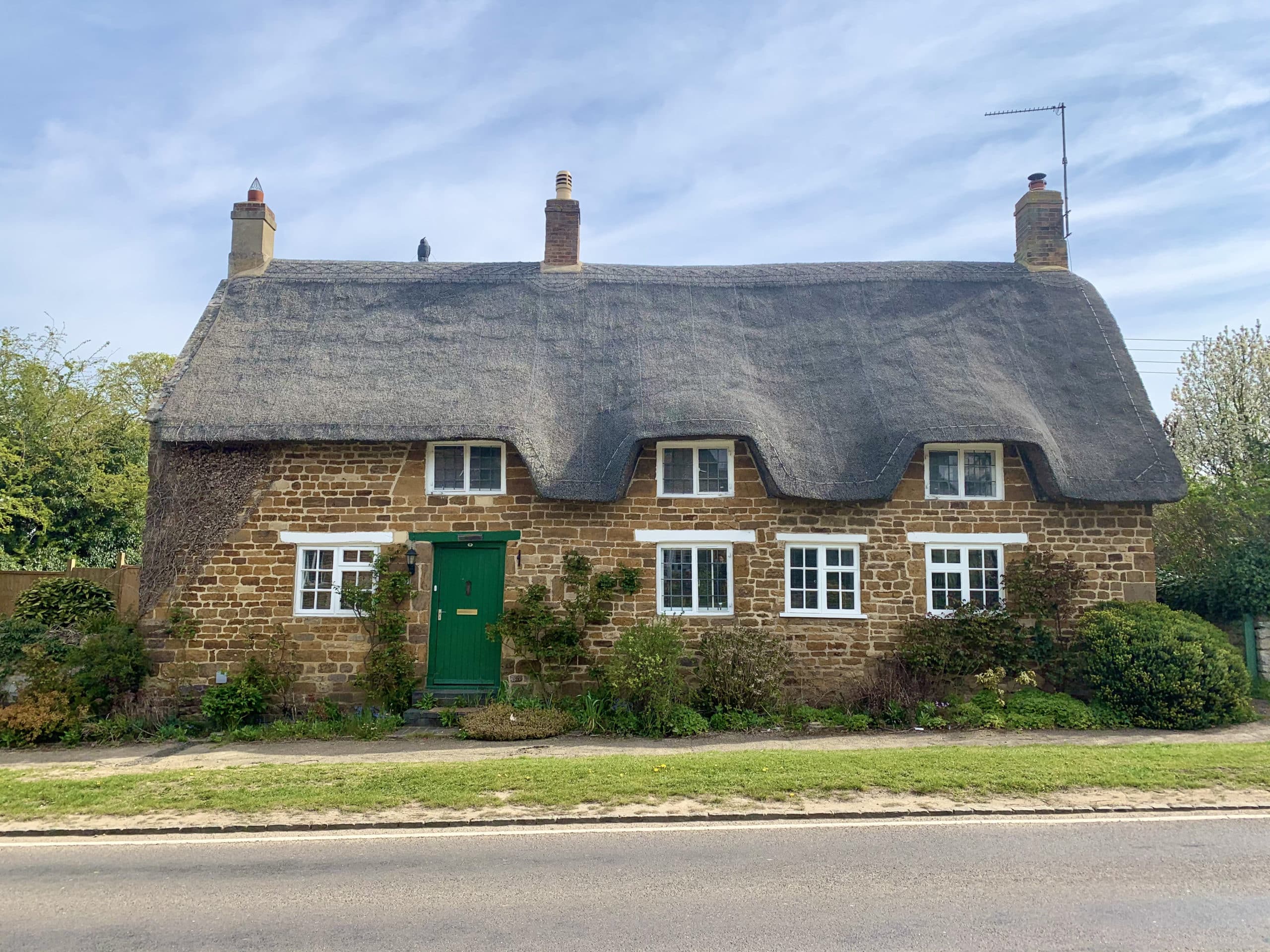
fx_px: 954
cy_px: 476
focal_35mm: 26
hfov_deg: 67.3
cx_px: 635
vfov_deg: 53.1
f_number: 1.8
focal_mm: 4.25
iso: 25
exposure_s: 1/2611
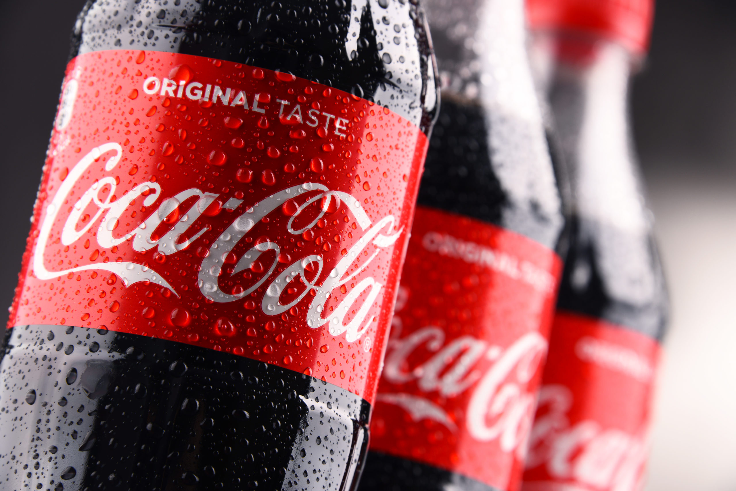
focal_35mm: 300
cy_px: 246
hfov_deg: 6.9
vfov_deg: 4.6
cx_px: 368
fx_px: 6135
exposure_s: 1/125
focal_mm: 300
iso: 100
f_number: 13
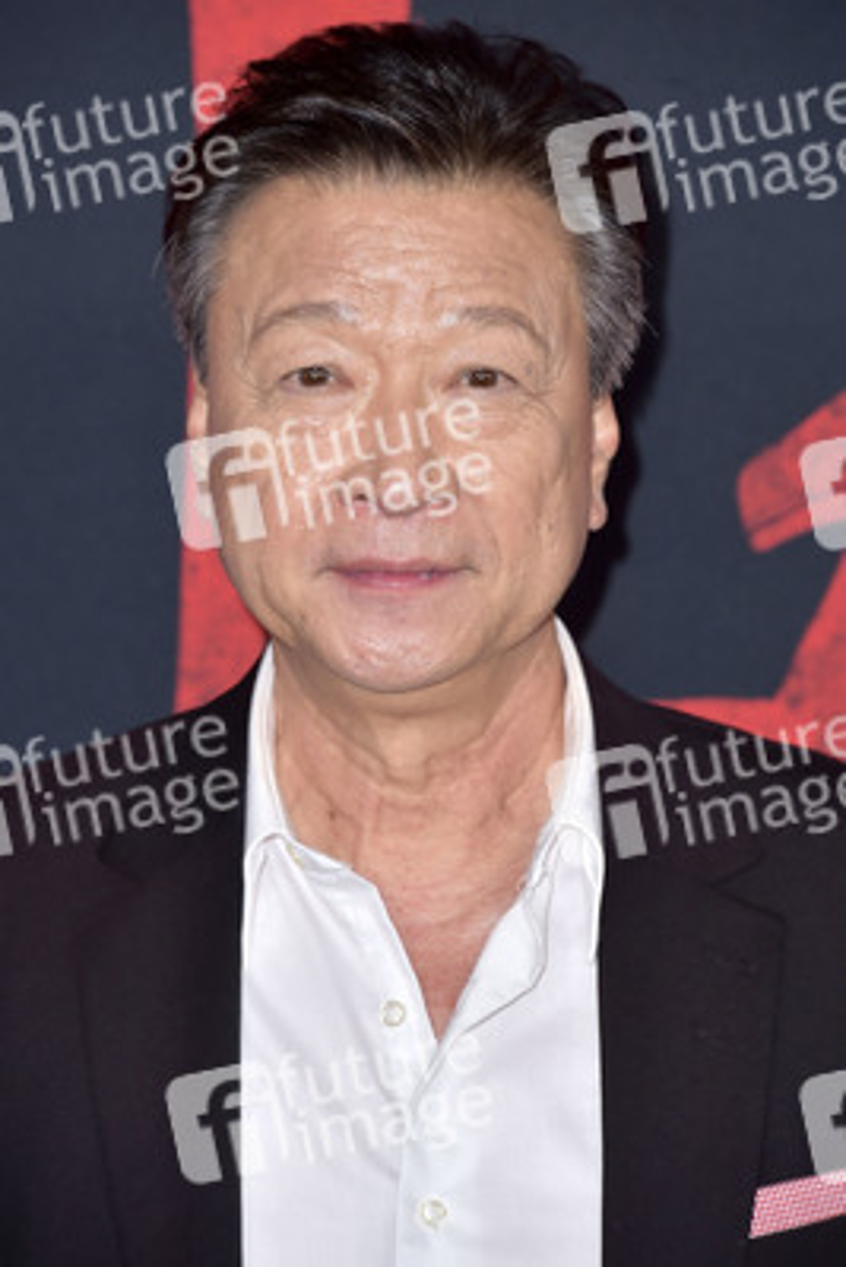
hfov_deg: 6.0
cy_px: 634
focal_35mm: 230
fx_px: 8100
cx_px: 423
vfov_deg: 8.9
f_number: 7.1
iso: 400
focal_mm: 230
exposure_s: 1/250
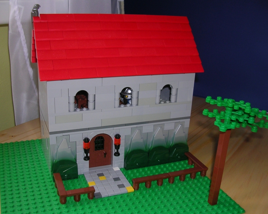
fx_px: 317
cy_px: 107
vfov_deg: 37.3
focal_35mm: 40
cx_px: 136
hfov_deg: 45.8
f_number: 2.8
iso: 50
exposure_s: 1/60.1
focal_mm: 5.8
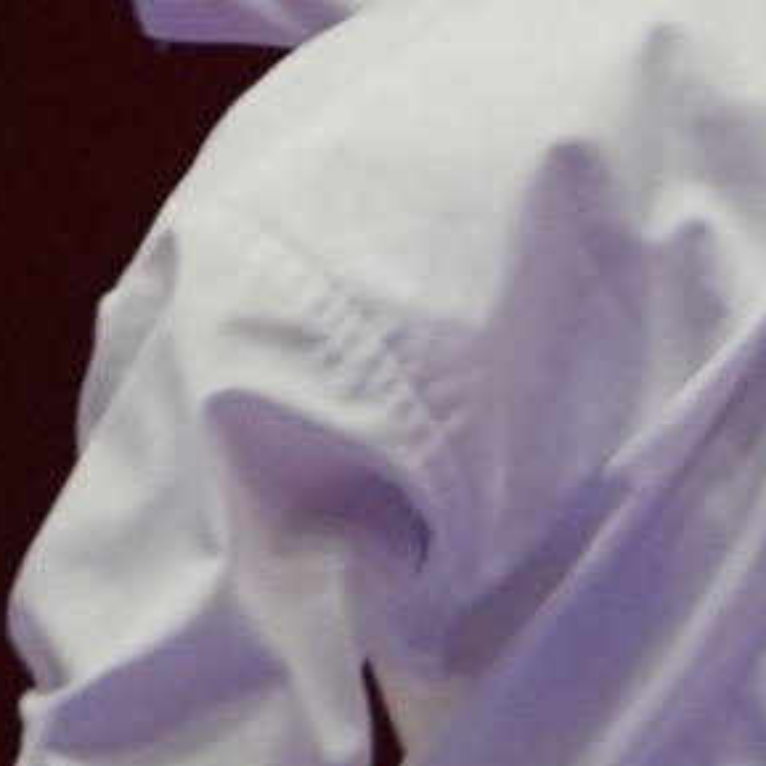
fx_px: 54903
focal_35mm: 2193
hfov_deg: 0.8
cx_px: 2242
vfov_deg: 0.8
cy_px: 360
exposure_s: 1/1000
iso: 2000
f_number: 4
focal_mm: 276
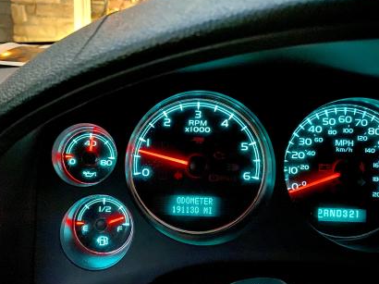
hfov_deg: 56.7
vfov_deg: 43.9
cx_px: 166
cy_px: 168
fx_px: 350
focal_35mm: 32
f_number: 1.8
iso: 1250
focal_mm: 4.25
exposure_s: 1/8
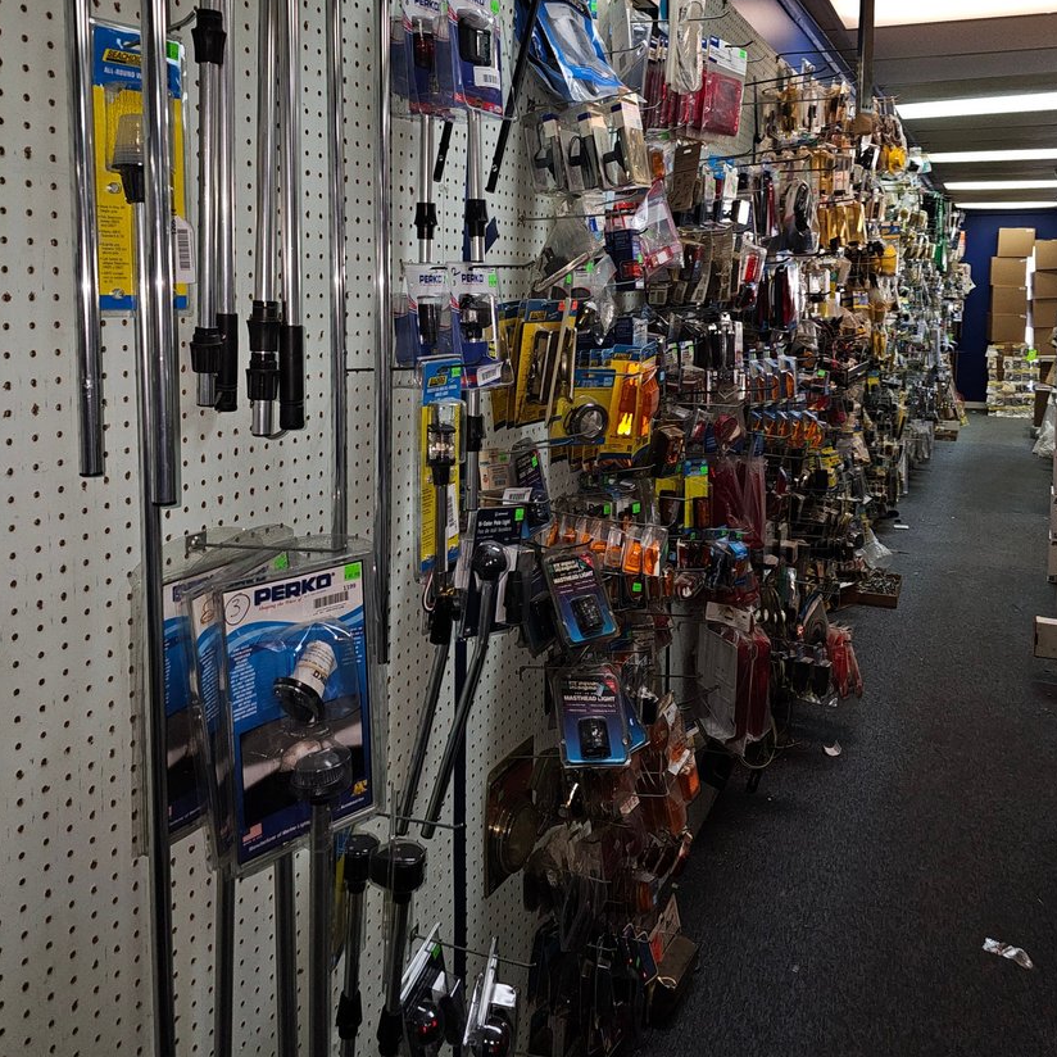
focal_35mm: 28
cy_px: 359
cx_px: 542
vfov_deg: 56.2
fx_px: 967
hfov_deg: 57.3
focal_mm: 6.3
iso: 100
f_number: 1.7
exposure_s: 1/24
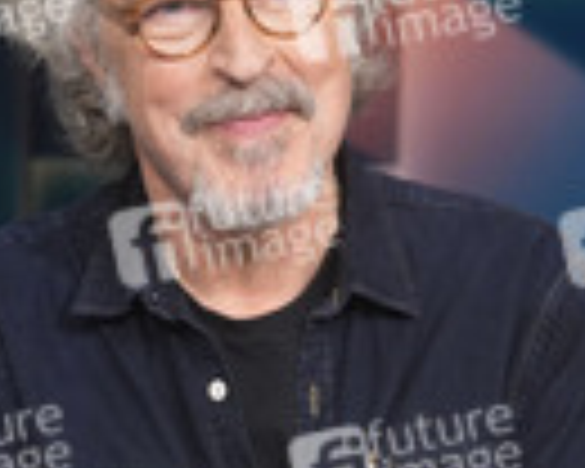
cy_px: 346
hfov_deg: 13.2
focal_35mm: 146
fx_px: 2528
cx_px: 286
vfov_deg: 10.6
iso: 640
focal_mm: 30
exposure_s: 1/160
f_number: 2.2
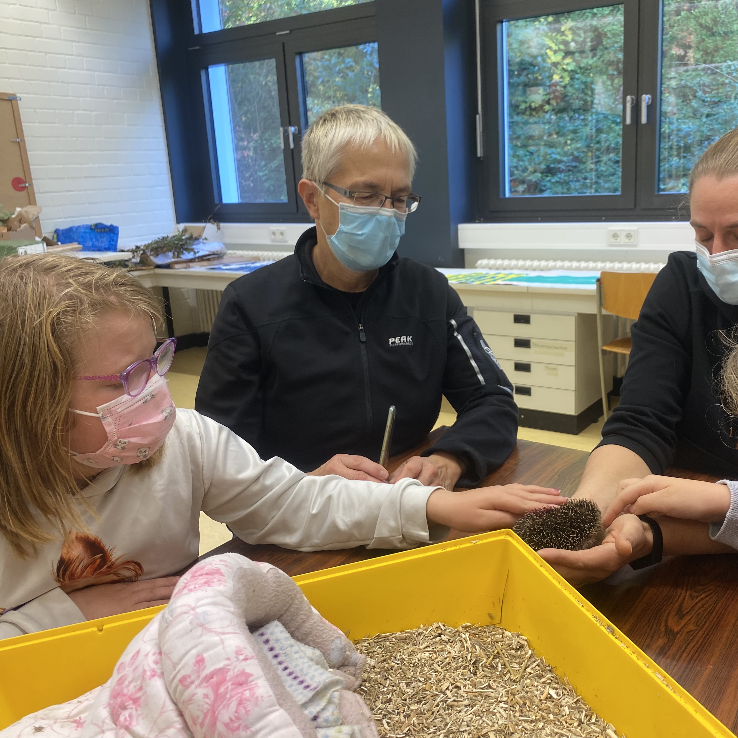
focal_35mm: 31
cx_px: 438
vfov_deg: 52.5
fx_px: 748
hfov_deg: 52.2
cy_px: 368
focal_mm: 4.25
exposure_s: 1/100
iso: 80
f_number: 1.8
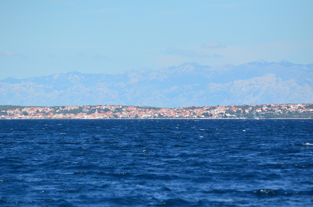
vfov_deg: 4.1
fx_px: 2863
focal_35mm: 330
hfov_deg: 6.3
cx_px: 156
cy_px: 104
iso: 1100
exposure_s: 1/8000
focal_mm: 220
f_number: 5.3
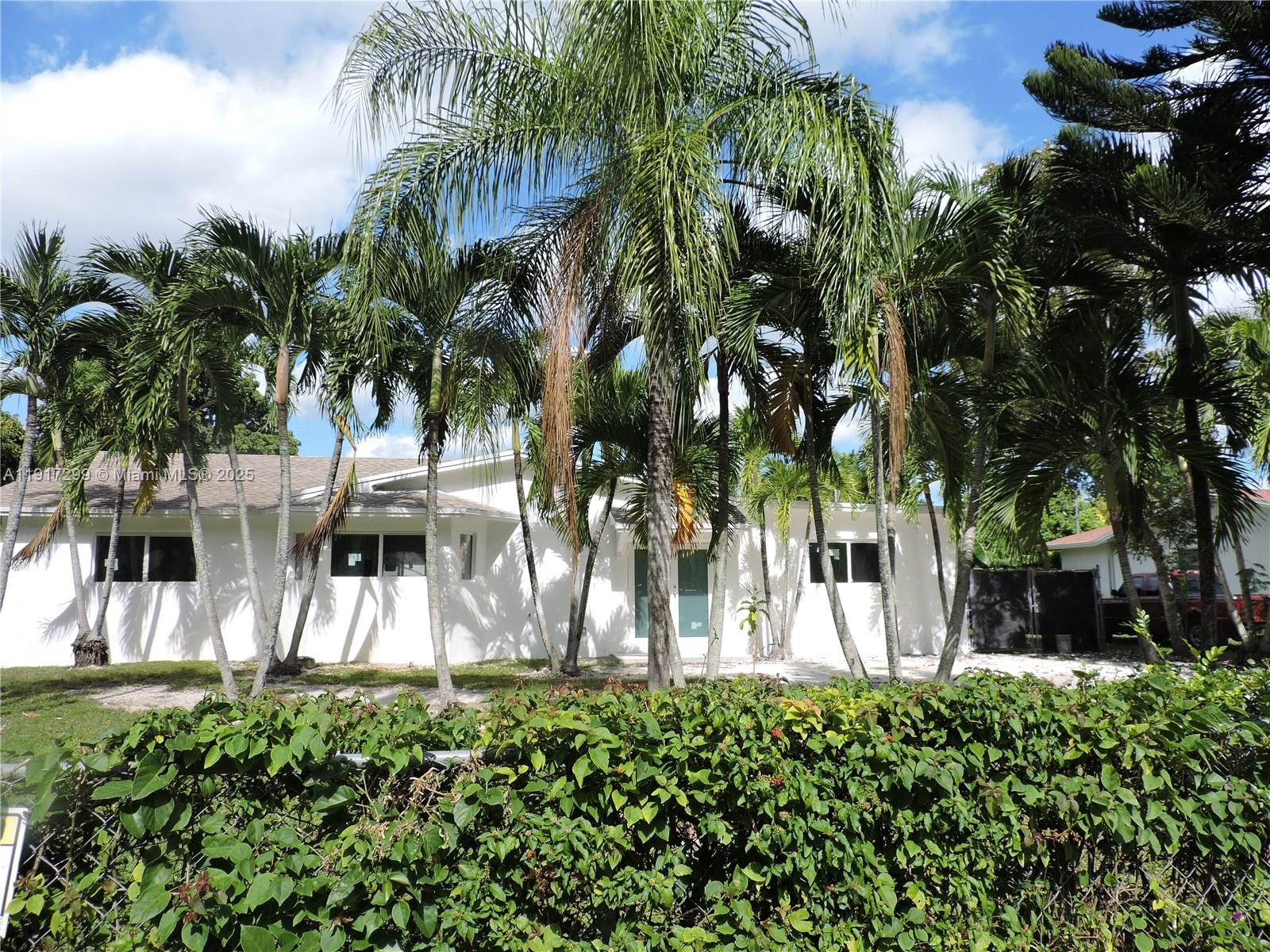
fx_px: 881
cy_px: 476
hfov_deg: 71.6
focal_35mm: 24
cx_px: 635
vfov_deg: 56.8
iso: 100
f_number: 3
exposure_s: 1/1000
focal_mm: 4.3
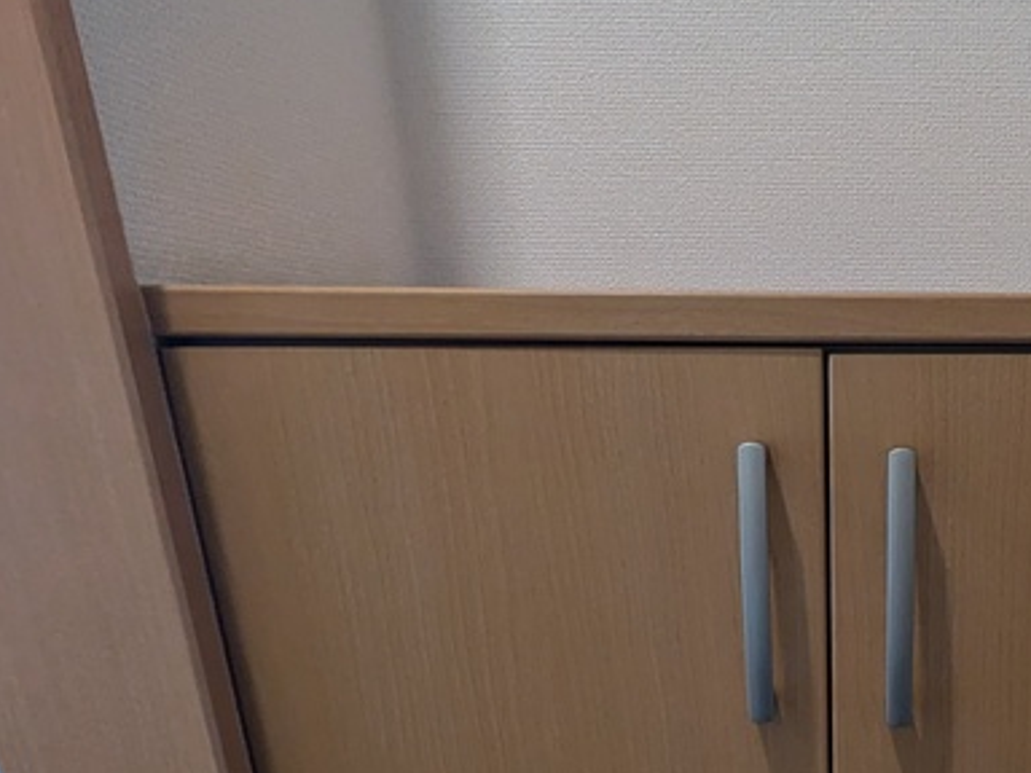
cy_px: 765
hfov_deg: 49.0
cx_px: 852
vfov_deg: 36.7
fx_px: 1042
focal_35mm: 35
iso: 91
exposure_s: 1/24
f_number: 2.2
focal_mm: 1.83
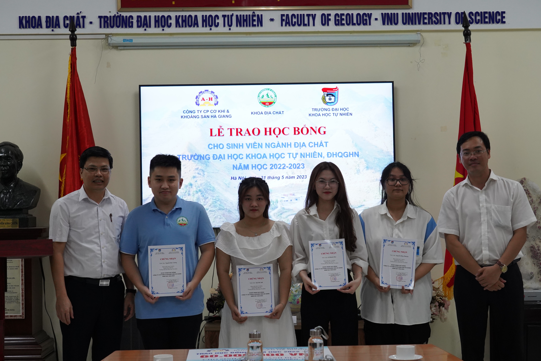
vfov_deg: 21.2
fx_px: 962
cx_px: 270
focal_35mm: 64
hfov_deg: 31.4
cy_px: 180
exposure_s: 1/125
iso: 3200
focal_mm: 64
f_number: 9
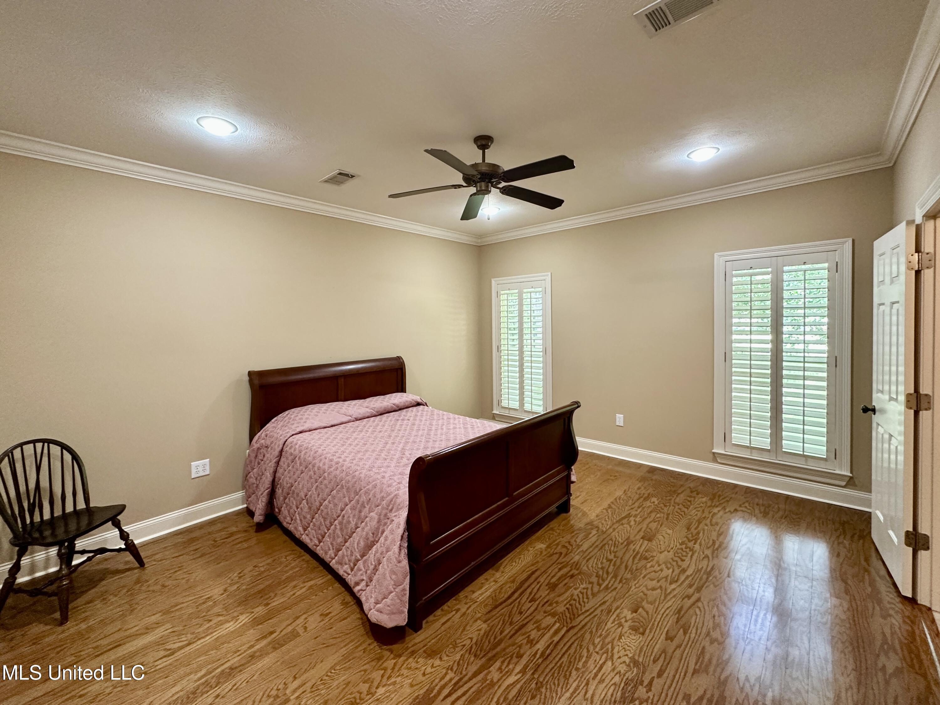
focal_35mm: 14
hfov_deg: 102.1
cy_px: 352
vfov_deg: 85.7
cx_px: 470
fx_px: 380
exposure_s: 1/60
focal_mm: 2.22
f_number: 2.2
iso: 250
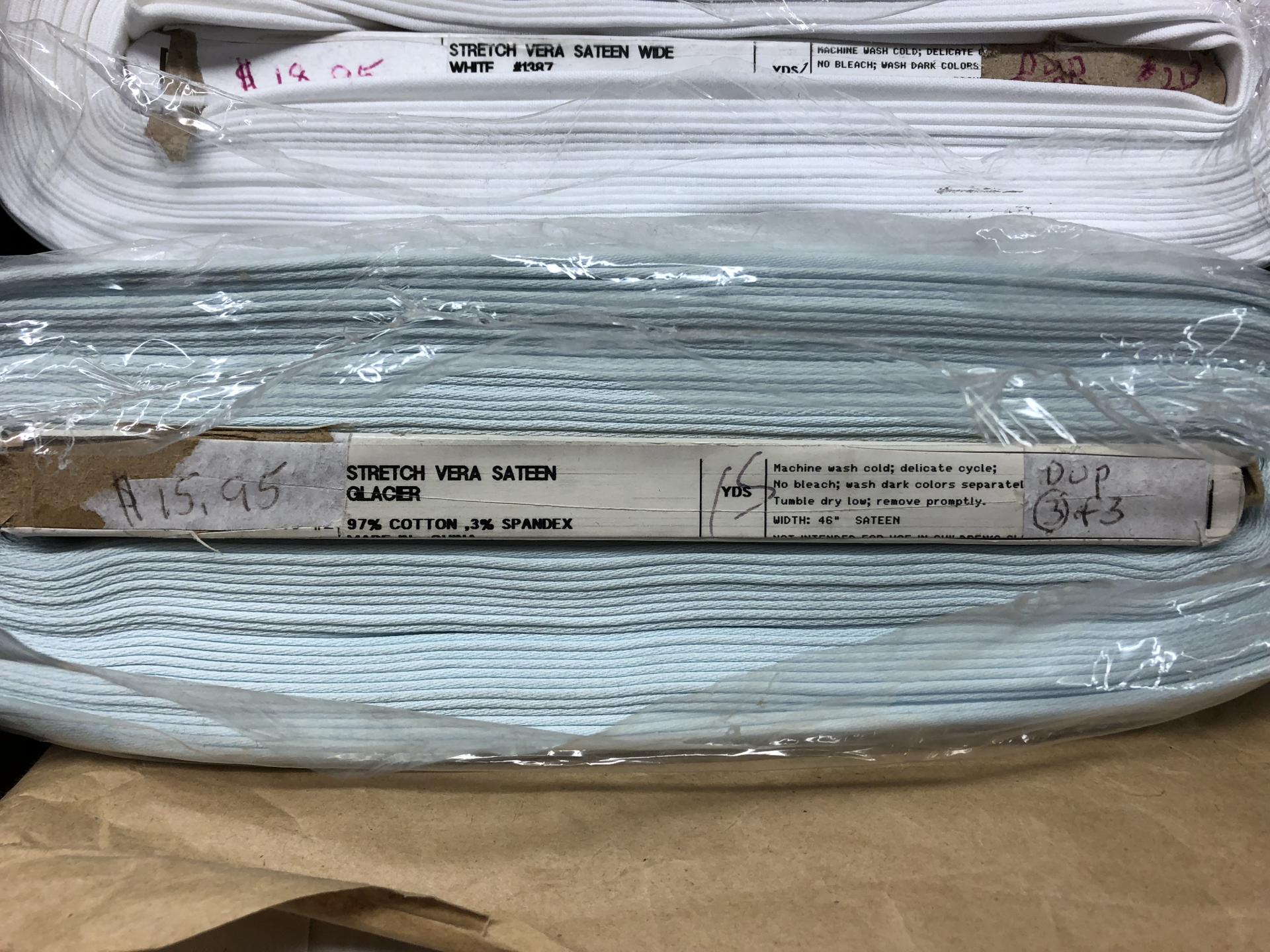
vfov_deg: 49.7
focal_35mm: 28
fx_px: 1027
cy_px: 476
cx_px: 635
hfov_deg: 63.4
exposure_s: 1/120
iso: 50
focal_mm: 3.99
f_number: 1.8
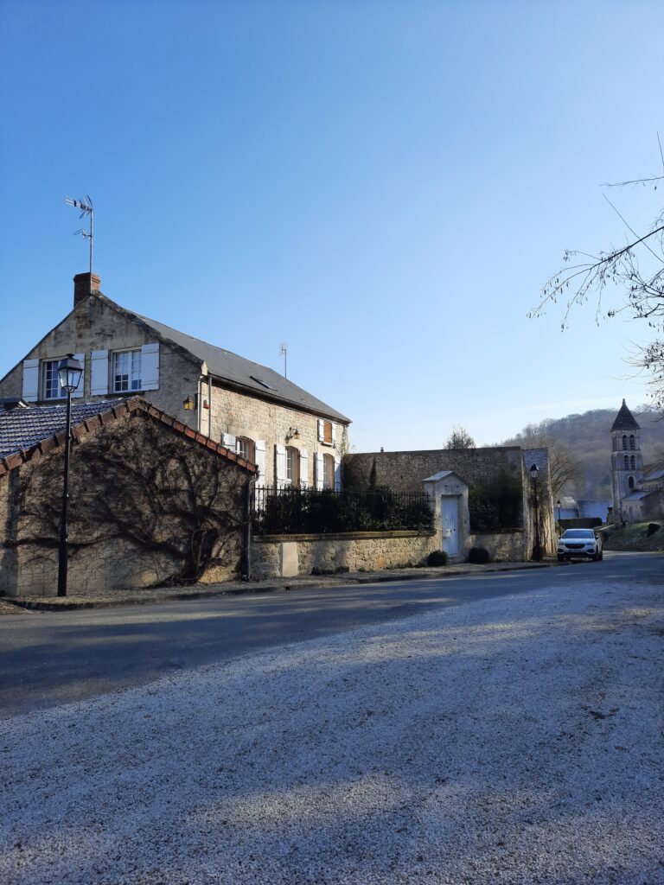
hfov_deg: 54.9
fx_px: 639
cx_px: 332
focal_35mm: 25
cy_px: 442
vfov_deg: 69.4
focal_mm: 4.6
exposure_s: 1/951
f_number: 2
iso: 40
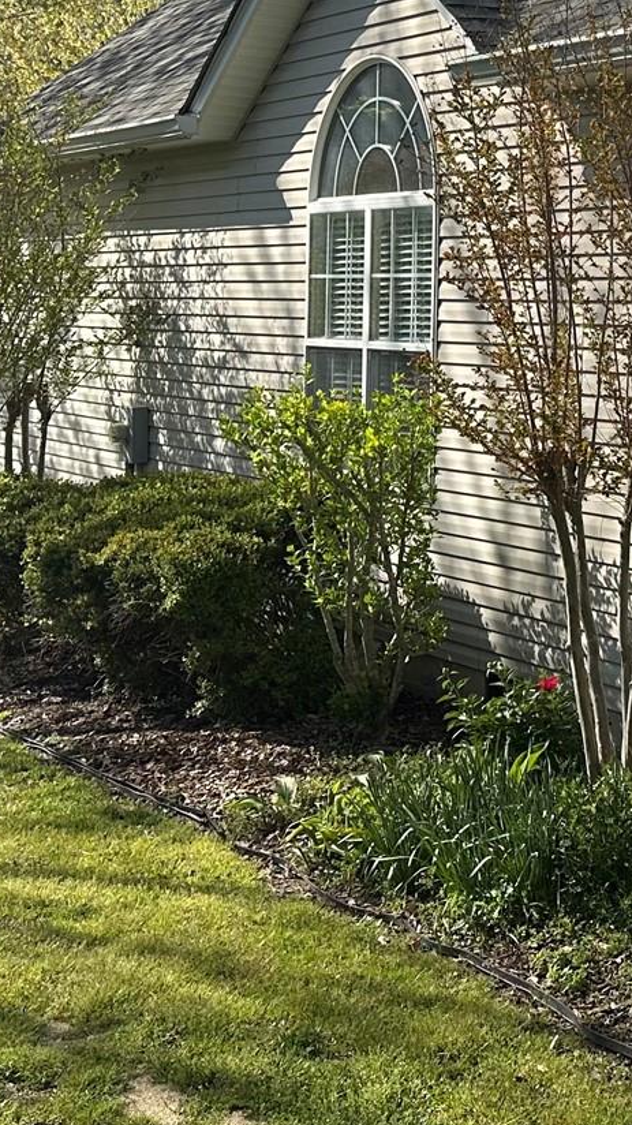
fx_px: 1938
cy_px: 281
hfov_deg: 16.7
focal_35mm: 65
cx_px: 966
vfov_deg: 31.8
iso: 80
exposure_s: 1/3597
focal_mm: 6.86
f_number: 1.78
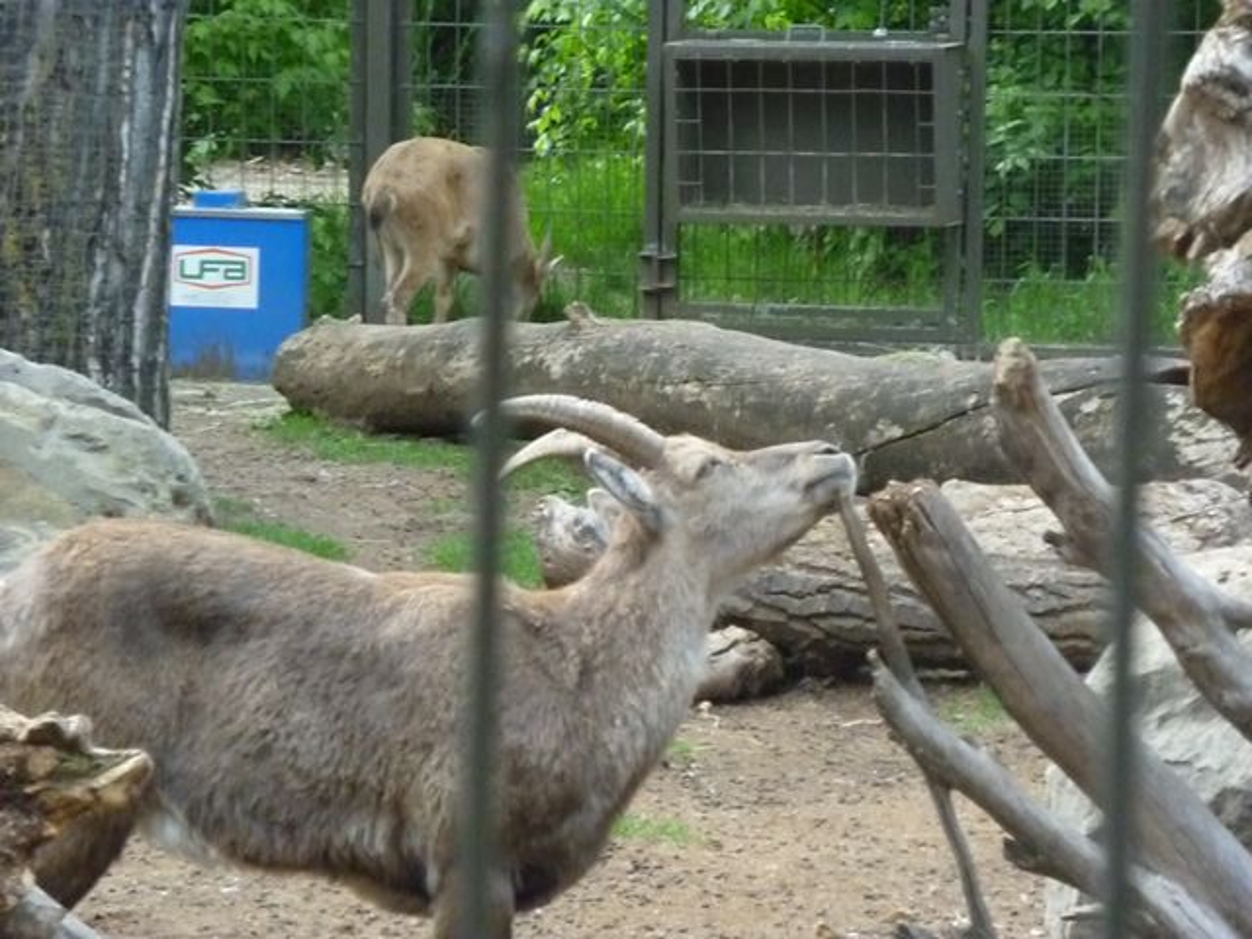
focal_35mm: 200
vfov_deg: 7.4
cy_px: 470
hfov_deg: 9.9
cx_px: 626
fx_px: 7234
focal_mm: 36
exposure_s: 1/400
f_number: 5.9
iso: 1600
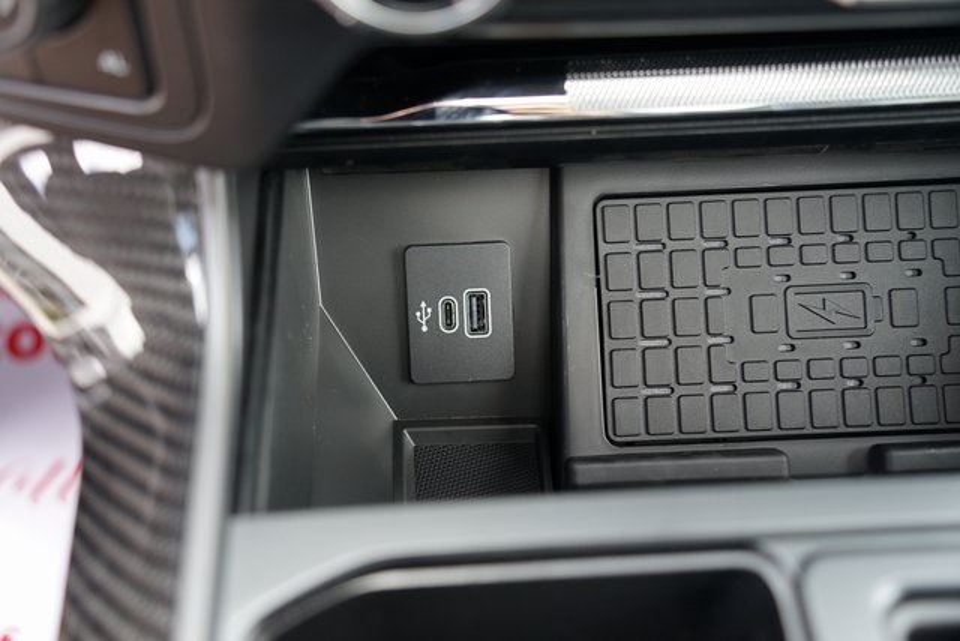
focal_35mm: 43
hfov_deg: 45.4
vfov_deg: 31.2
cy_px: 320
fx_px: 1147
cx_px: 480
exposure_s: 1/60
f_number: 4
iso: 800
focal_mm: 43
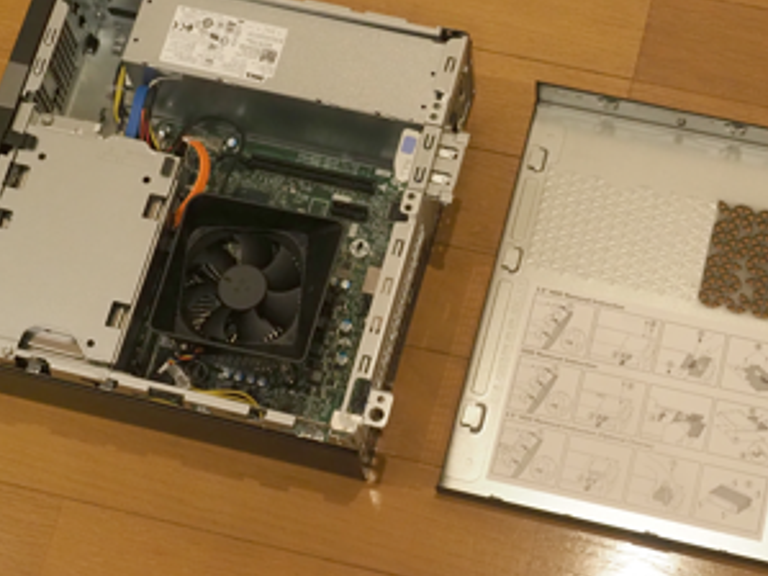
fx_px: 1929
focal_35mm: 87
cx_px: 444
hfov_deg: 22.5
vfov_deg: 17.0
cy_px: 248
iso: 3200
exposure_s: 1/60
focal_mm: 31
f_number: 5.6
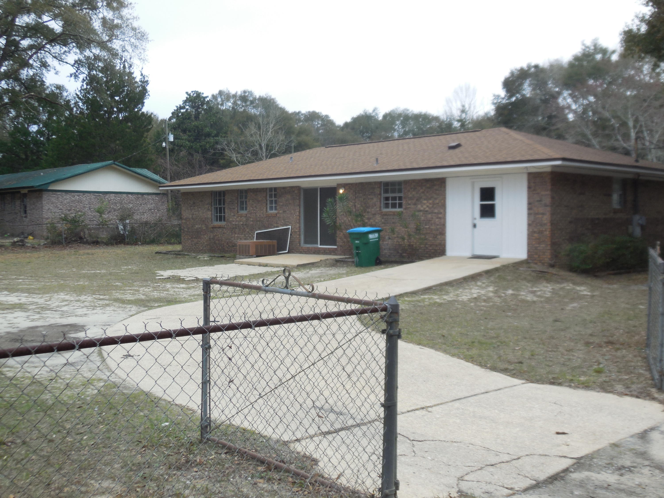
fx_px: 767
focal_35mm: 40
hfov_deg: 46.8
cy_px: 249
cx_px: 332
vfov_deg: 36.0
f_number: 3.6
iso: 125
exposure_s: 1/400
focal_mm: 7.1
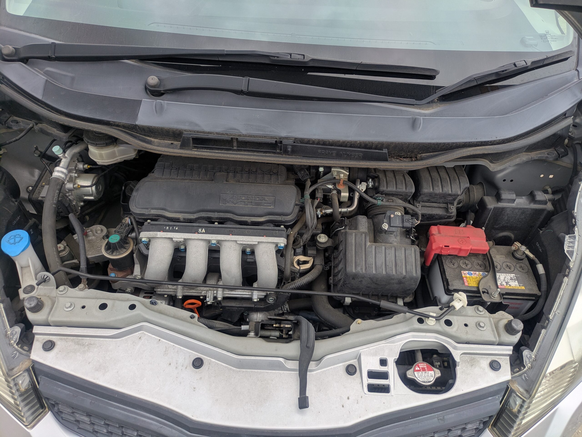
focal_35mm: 25
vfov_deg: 54.9
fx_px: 420
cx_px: 291
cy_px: 218
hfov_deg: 69.4
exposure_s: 1/404
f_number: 1.89
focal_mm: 5.43
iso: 46
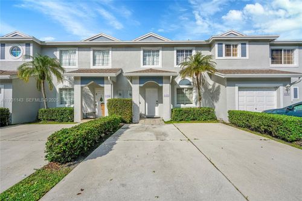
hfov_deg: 104.3
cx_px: 151
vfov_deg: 81.2
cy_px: 100
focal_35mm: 14
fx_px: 117
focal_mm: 14
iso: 400
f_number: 6.3
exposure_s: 1/2500
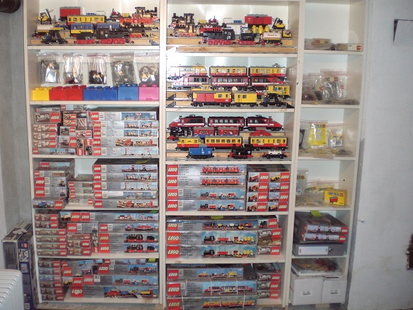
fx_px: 453
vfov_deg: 37.7
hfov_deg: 49.0
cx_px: 206
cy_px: 155
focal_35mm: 38
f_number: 3.1
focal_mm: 6.3
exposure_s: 1/60
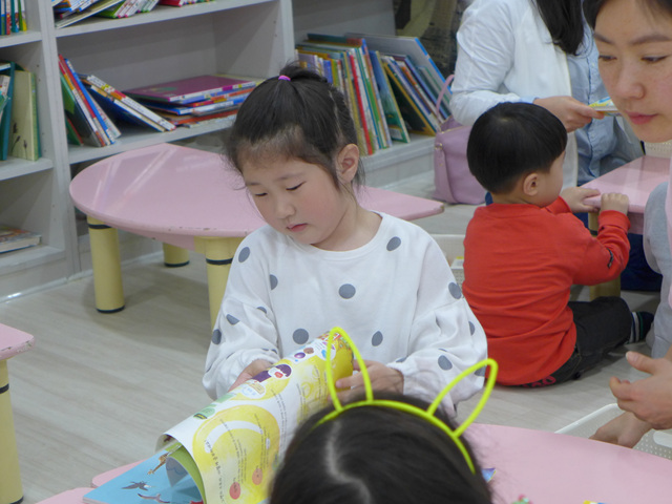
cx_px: 336
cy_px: 252
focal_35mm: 80
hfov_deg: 24.4
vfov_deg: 18.4
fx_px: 1553
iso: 250
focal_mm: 15.7
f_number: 2.2
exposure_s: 1/125
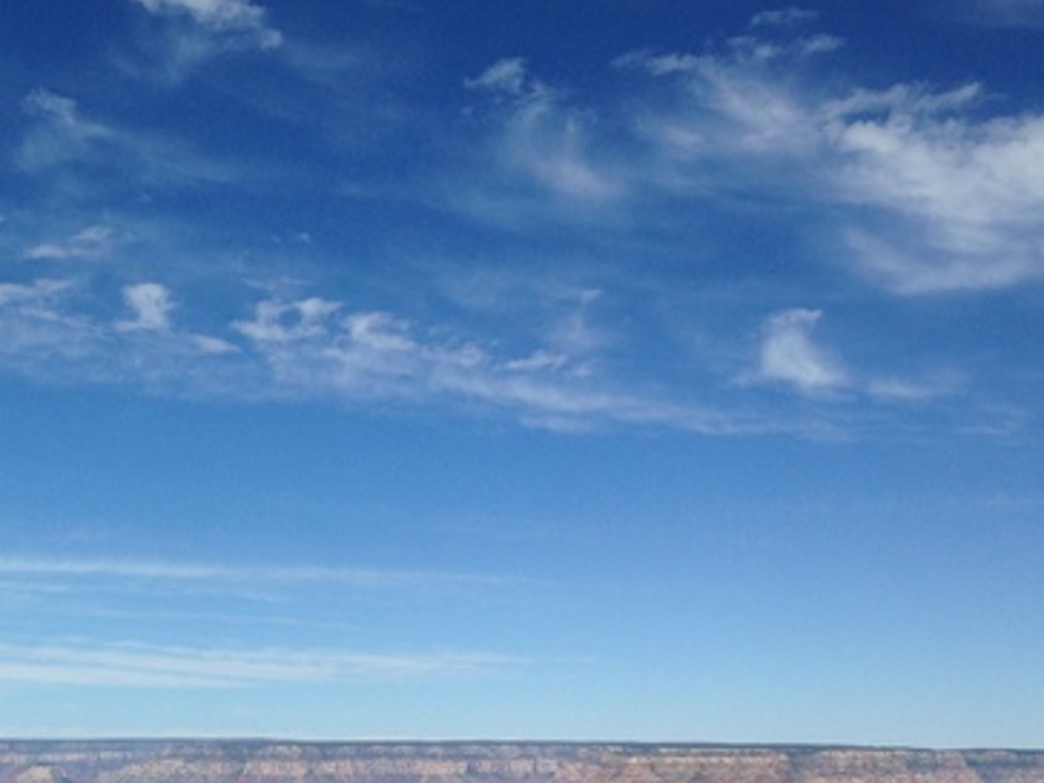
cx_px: 321
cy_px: 565
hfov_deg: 32.9
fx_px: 1749
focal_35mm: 58
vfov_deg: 25.0
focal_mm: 4.12
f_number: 2.4
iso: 50
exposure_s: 1/2710
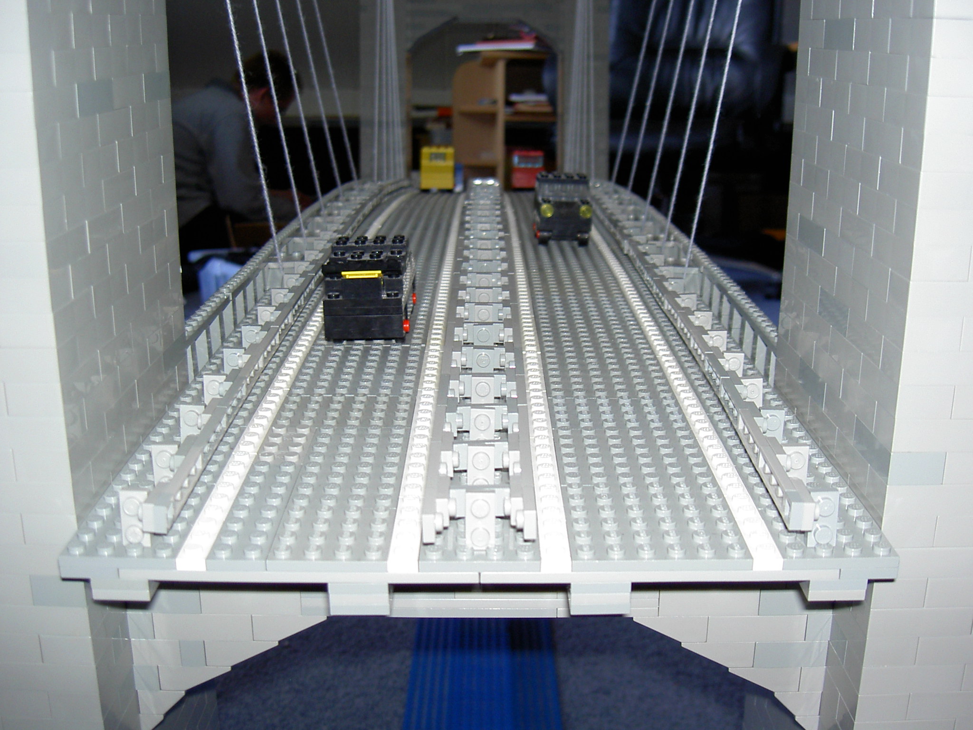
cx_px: 486
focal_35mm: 39
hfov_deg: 47.9
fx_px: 1096
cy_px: 365
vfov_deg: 36.8
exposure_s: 1/59.5
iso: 100
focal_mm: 8
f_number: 2.8
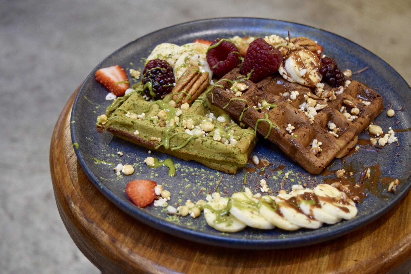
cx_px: 206
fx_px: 651
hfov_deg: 35.1
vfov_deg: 23.8
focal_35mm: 57
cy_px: 137
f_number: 4.8
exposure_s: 1/60
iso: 2200
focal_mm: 38
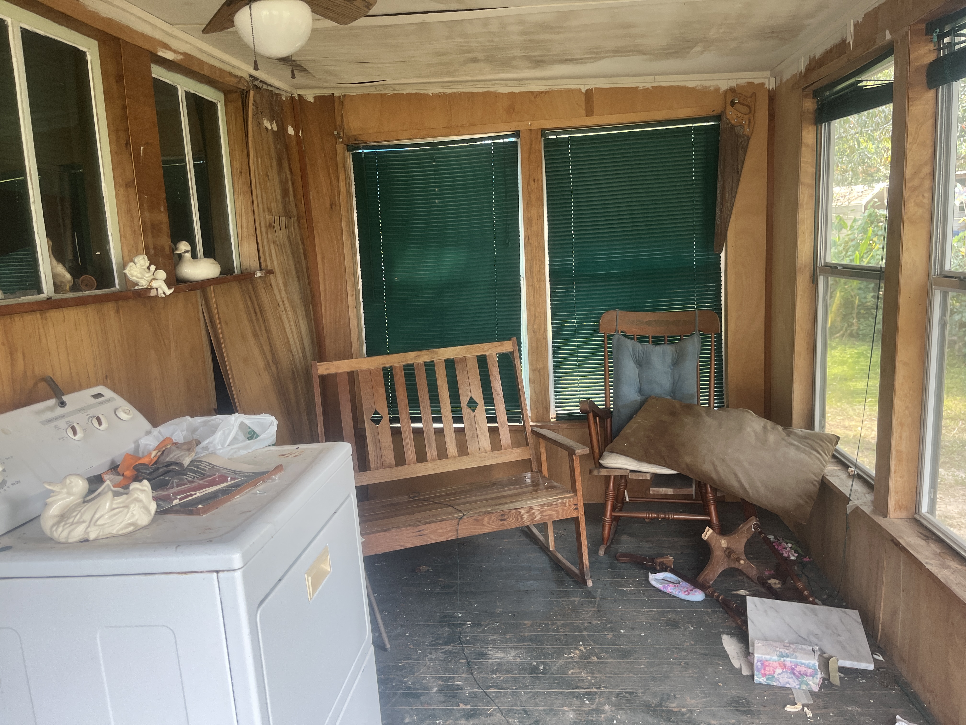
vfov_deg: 53.1
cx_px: 483
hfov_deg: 67.3
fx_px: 726
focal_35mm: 26
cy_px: 362
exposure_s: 1/121
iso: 100
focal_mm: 5.1
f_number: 1.6
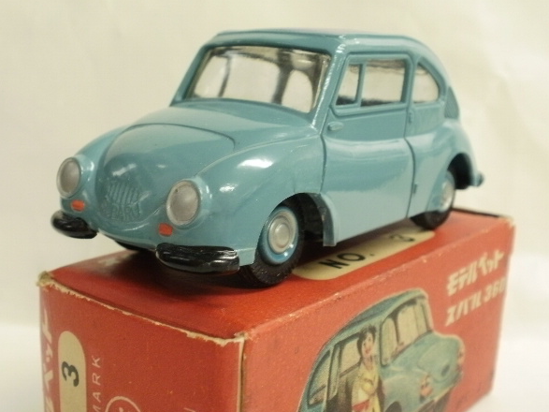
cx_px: 253
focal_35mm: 48
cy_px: 192
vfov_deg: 30.2
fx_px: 761
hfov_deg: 39.6
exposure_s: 1/8
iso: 125
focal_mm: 7.7
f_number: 4
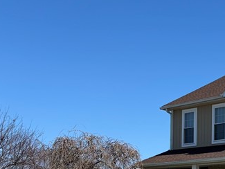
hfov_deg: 21.8
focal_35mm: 82
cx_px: 279
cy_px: 186
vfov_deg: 17.4
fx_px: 533
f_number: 1.6
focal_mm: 5.96
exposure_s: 1/3311
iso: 50
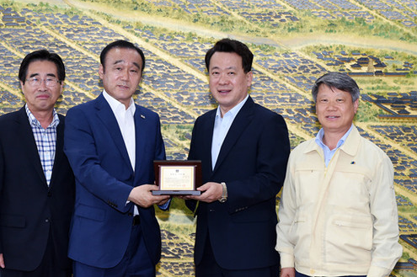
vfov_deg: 21.5
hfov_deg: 31.9
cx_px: 179
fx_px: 729
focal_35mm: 63
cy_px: 144
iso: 1600
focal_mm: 52
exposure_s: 1/160
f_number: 5.6
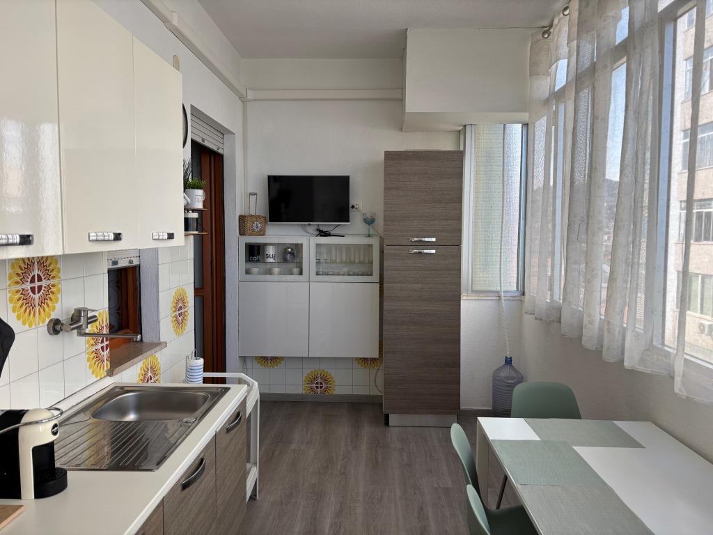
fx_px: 536
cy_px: 268
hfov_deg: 67.3
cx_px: 356
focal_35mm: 26
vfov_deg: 53.1
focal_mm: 5.96
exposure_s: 1/490
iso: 50
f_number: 1.6
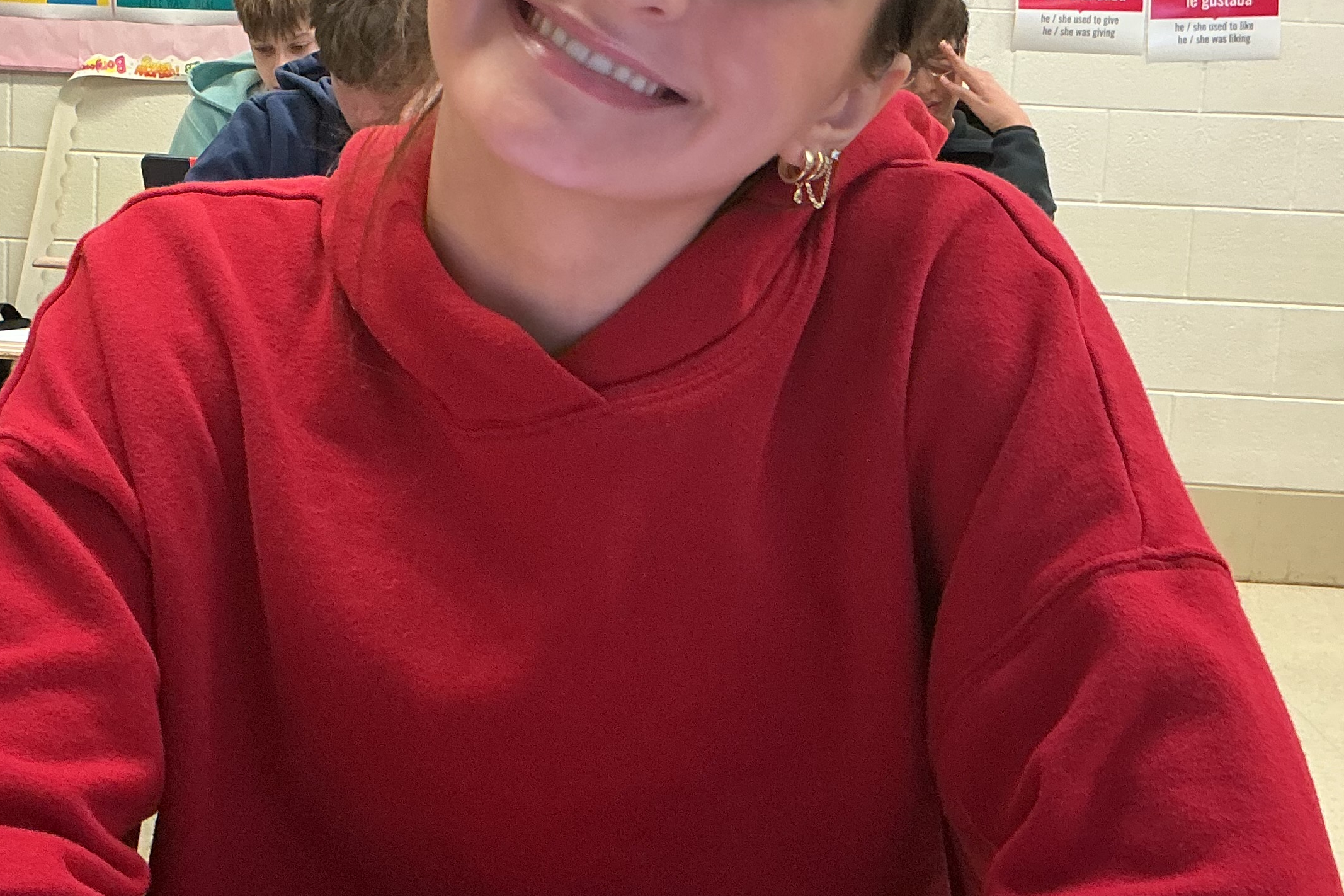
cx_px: 525
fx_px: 2128
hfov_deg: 34.9
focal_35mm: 57
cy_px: 336
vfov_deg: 23.7
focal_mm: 3
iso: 100
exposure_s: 1/60
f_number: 1.8
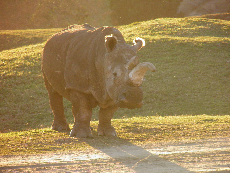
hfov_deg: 3.4
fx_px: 3874
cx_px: 115
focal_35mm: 583
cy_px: 86
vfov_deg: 2.6
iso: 200
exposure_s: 1/200
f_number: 4.9
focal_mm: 104.6
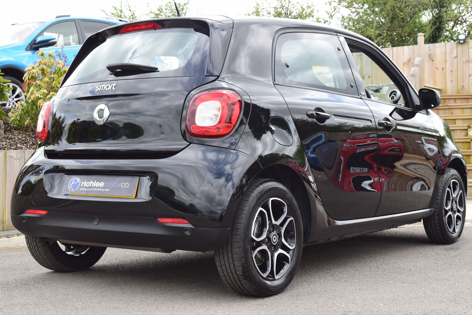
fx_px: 748
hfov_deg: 35.0
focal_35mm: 57
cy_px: 158
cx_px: 236
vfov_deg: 23.8
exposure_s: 1/200
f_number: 9
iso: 400
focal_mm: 38
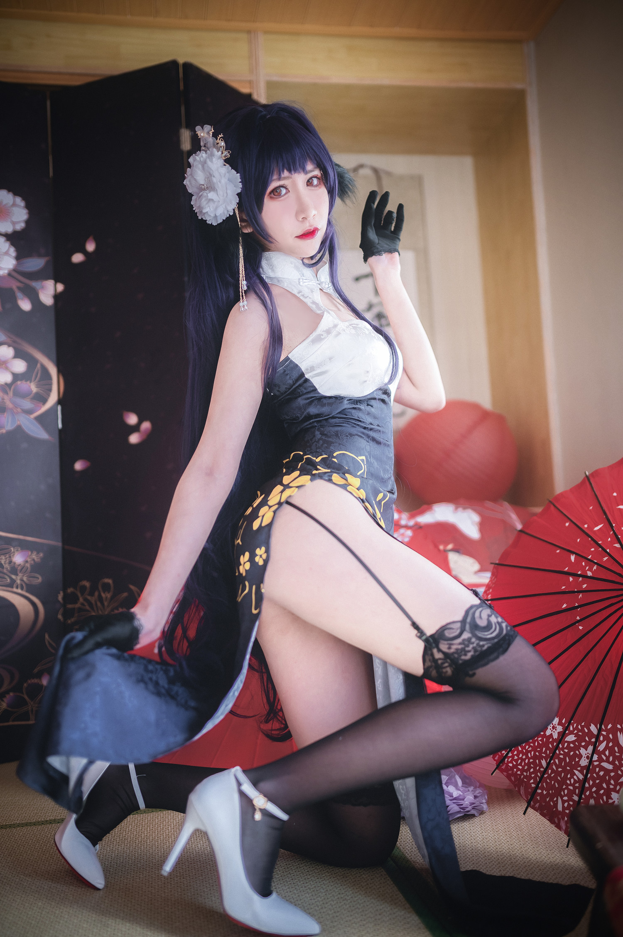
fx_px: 910
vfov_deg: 54.5
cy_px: 468
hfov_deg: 37.8
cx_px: 312
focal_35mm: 35
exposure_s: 1/250
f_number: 1.4
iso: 100
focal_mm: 35
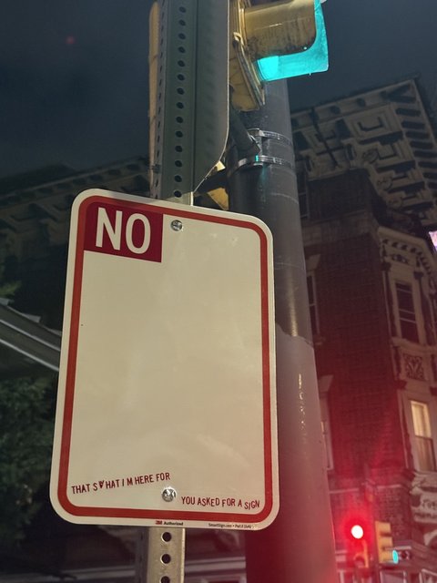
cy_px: 292
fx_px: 808
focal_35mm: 48
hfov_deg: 30.3
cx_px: 218
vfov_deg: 39.7
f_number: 1.78
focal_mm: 6.76
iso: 640
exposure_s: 1/24
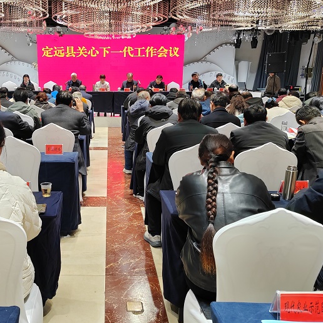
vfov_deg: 44.9
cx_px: 105
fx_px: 391
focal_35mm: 37
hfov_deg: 44.2
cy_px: 175
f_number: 1.9
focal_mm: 5.52
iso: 500
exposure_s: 1/100
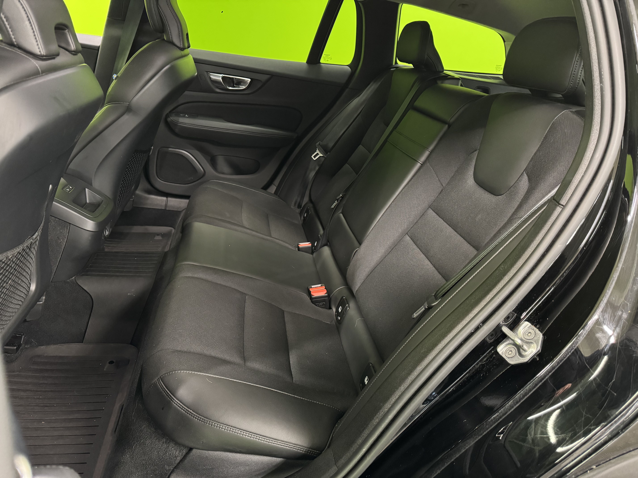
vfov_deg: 56.8
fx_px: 442
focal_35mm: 24
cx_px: 319
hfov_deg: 71.6
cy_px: 239
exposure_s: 1/33
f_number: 1.78
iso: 1000
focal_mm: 6.76
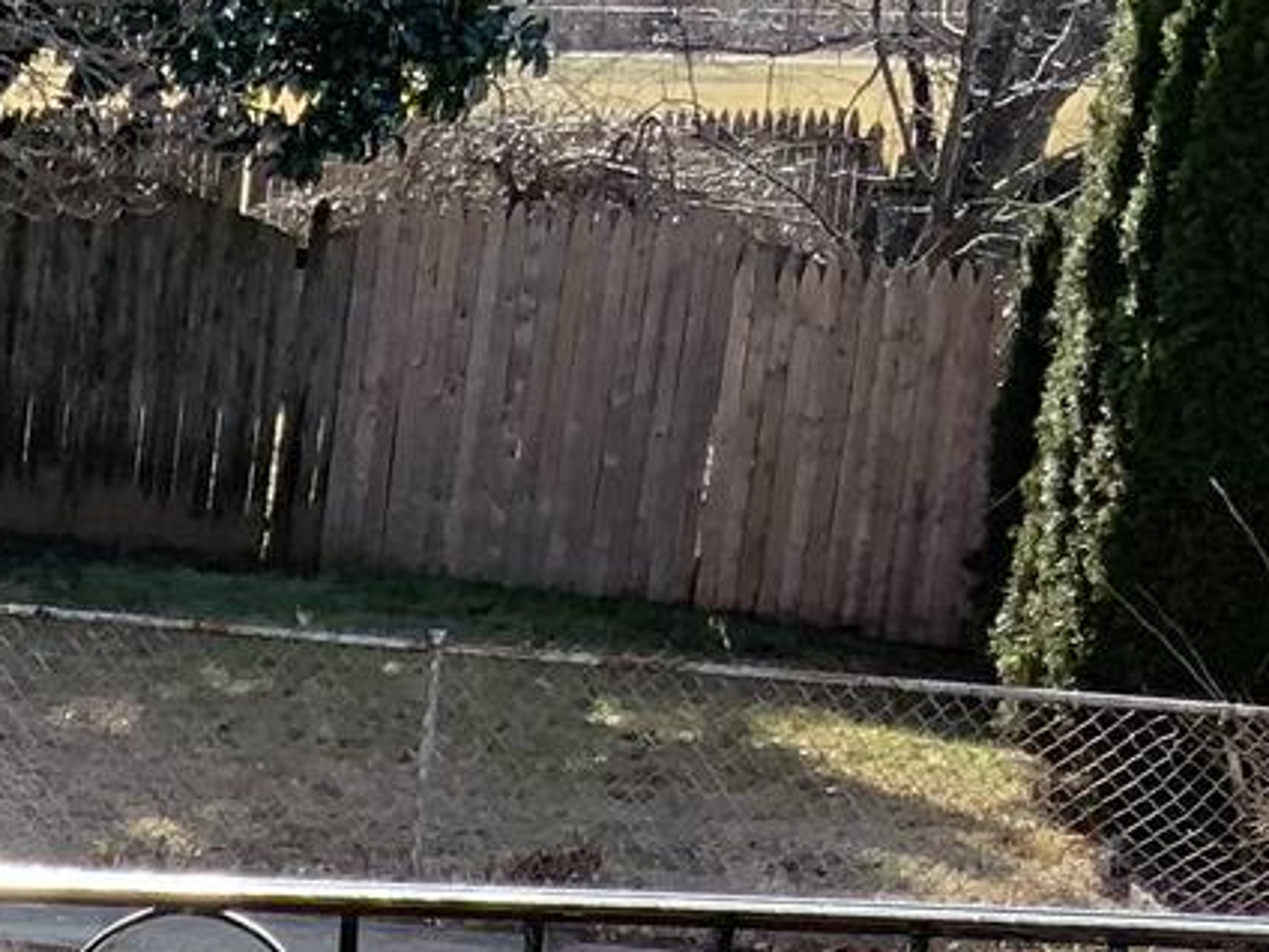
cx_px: -1021
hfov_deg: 12.8
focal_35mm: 140
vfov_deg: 10.0
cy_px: 1706
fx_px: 5132
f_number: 1.8
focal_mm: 3
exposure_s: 1/370
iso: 16
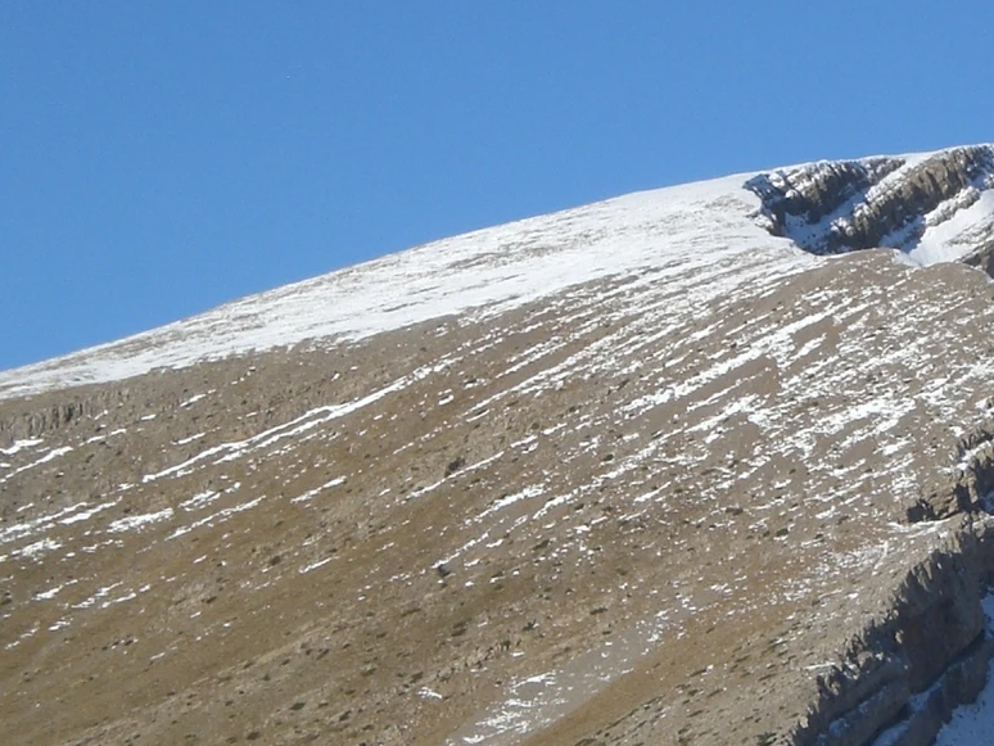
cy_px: 605
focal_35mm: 248
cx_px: 824
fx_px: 7124
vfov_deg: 6.0
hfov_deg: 8.0
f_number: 7.7
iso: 50
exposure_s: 1/320
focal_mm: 16.51
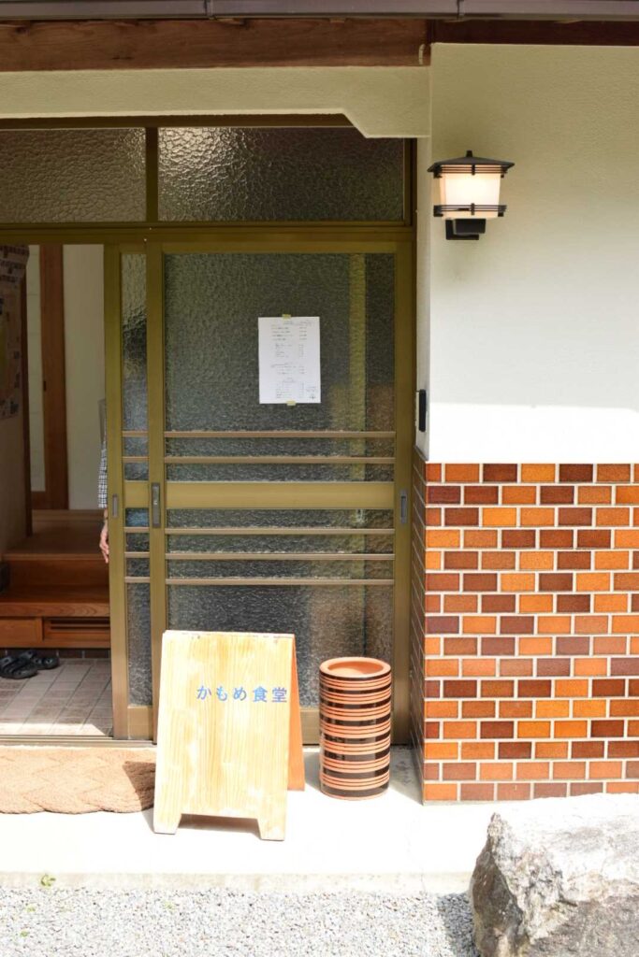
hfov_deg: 29.9
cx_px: 320
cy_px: 478
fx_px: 1198
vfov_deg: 43.6
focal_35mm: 45
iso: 320
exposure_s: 1/1000
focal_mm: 30
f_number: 4
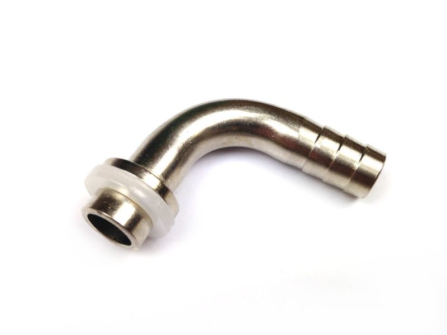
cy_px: 168
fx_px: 426
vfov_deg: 42.9
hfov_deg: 55.4
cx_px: 224
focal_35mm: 33
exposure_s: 1/137
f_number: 2.4
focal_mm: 4.12
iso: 50
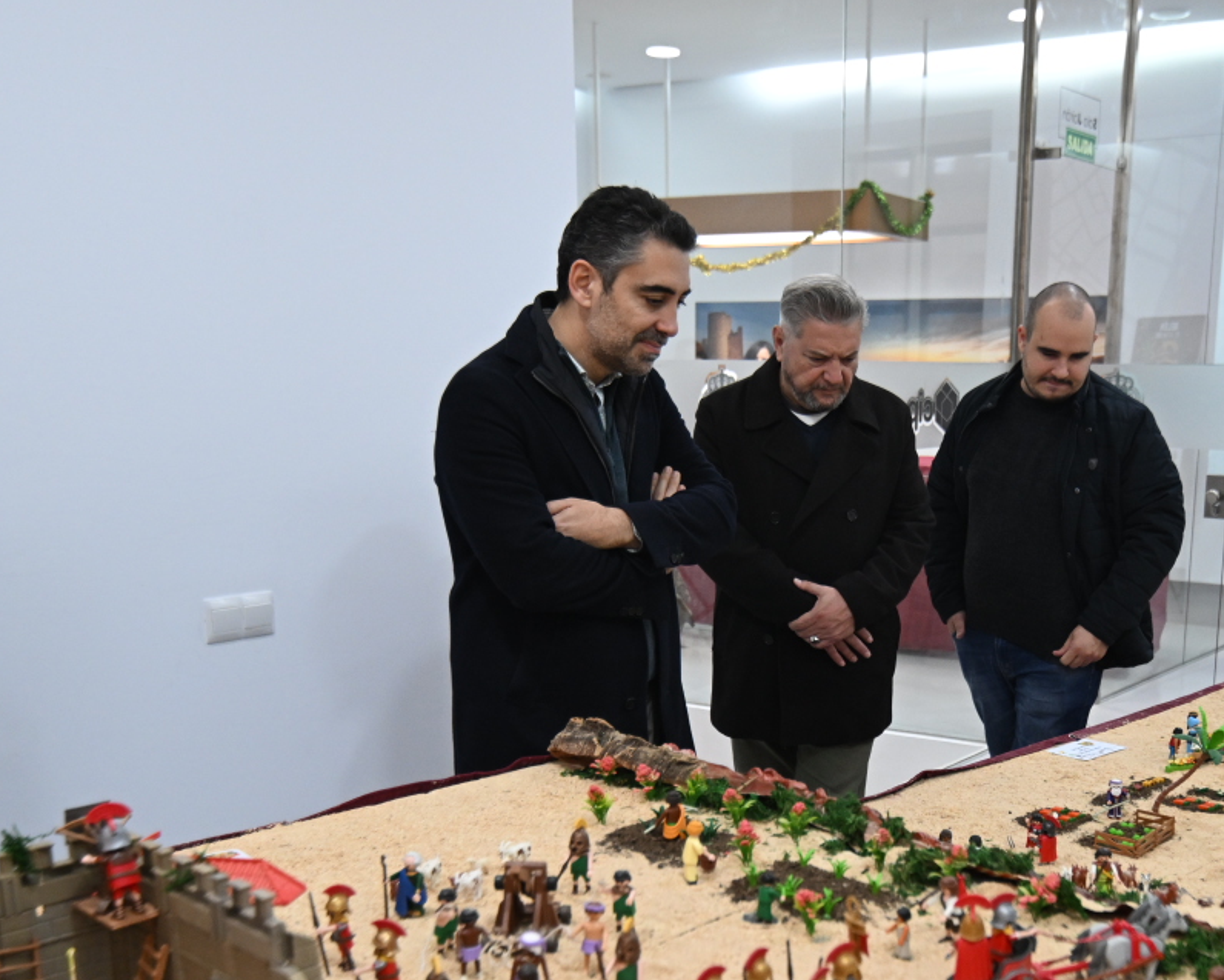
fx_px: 1522
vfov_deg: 35.3
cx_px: 781
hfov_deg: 43.4
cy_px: 665
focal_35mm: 42
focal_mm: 22
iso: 1600
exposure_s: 1/200
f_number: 2.8
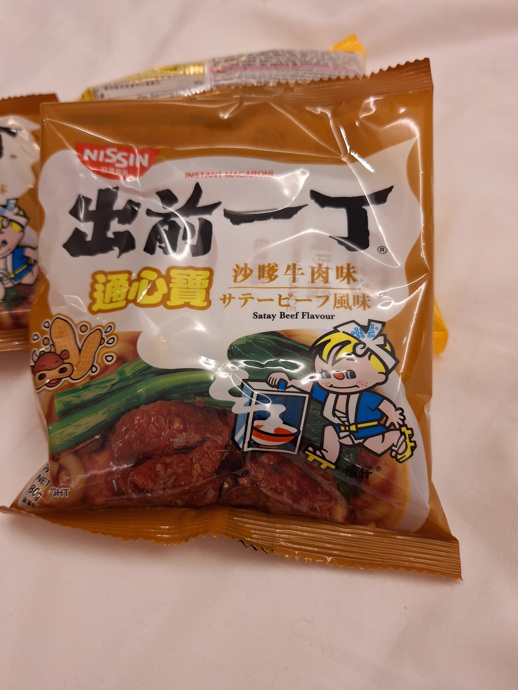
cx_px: 259
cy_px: 345
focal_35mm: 23
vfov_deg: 73.9
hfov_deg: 58.9
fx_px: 459
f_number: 1.8
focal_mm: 5.54
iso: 200
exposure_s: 1/40
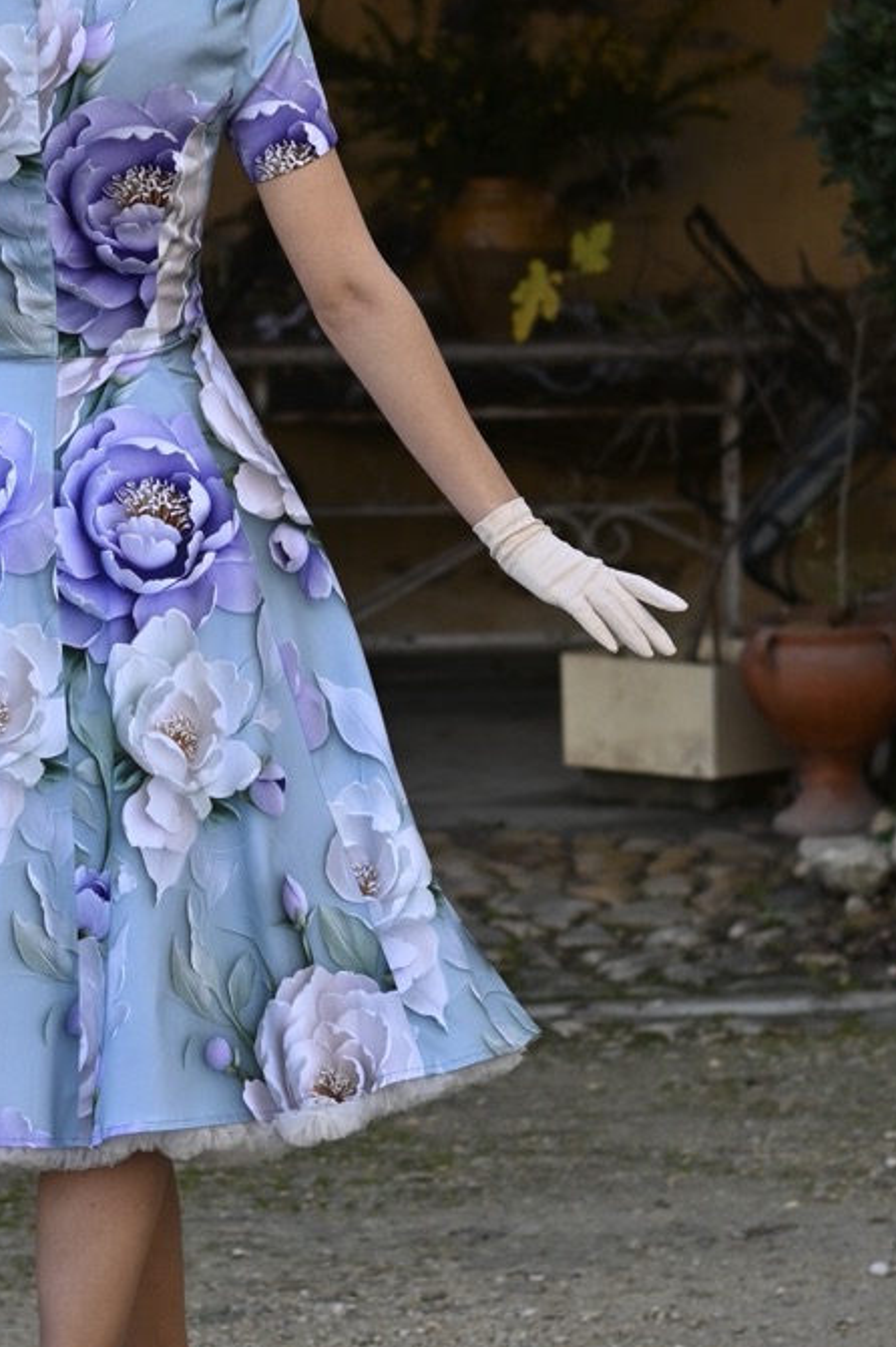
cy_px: 312
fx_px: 6278
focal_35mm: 168
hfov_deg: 8.1
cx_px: 32
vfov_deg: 12.2
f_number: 3.5
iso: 160
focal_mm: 50
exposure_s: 1/1250
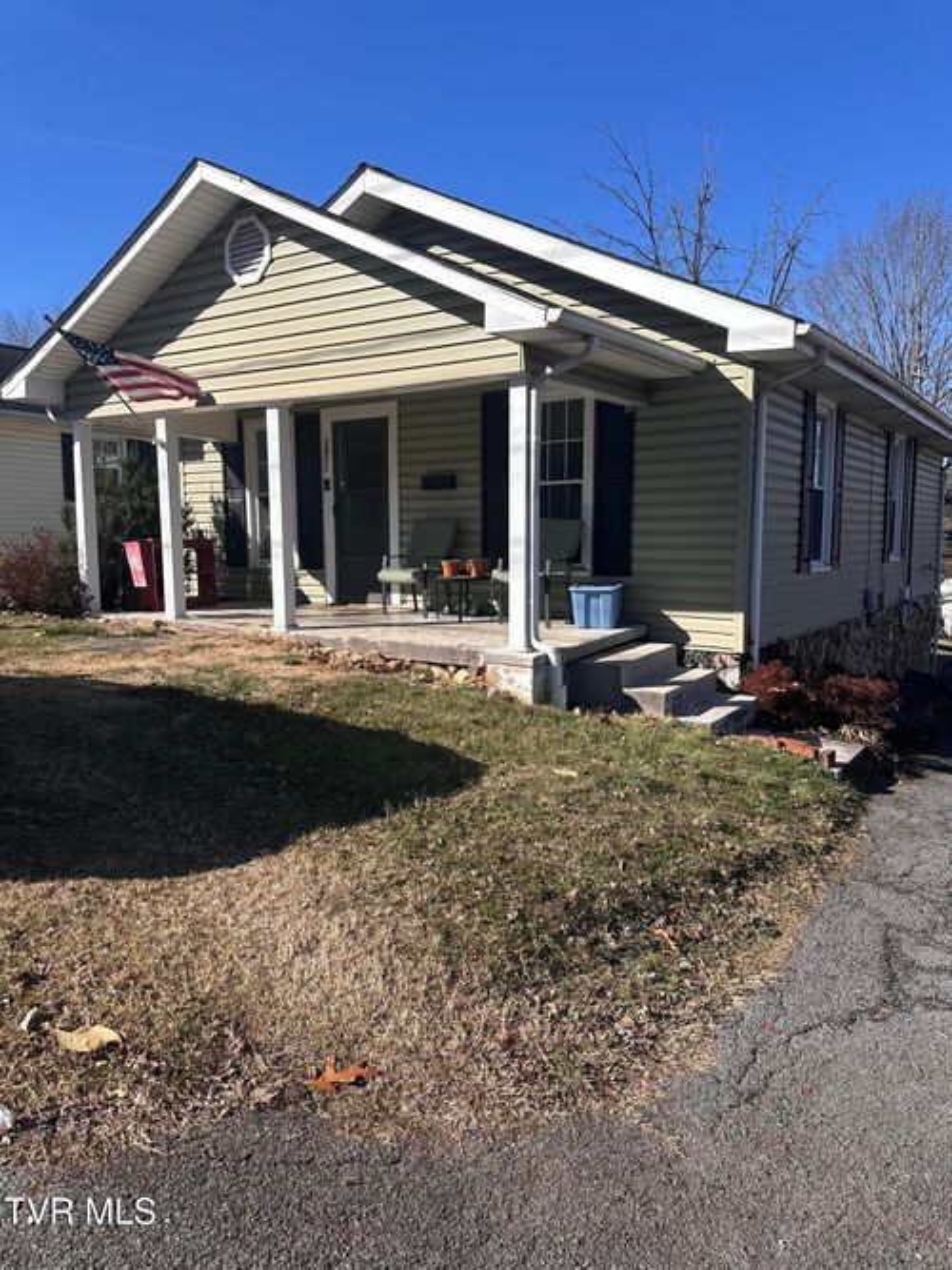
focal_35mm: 24
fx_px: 880
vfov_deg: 71.6
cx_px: 476
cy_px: 635
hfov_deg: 56.8
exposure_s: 1/3356
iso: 80
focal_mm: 6.86
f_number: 1.78
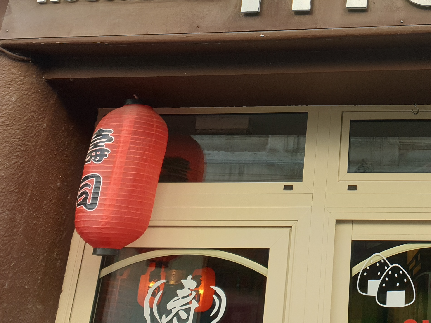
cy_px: 5
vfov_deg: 25.3
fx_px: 685
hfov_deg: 32.4
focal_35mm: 55
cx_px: 420
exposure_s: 1/144
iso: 50
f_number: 2.4
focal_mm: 4.3
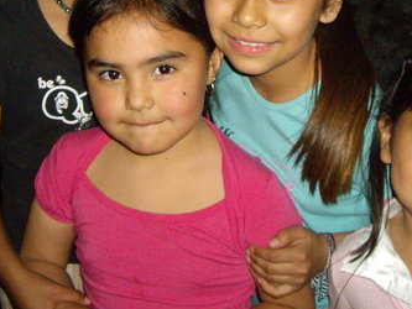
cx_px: 215
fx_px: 869
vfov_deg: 19.9
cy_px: 51
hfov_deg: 26.7
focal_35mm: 73
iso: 400
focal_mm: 6.2
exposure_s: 1/40
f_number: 2.7
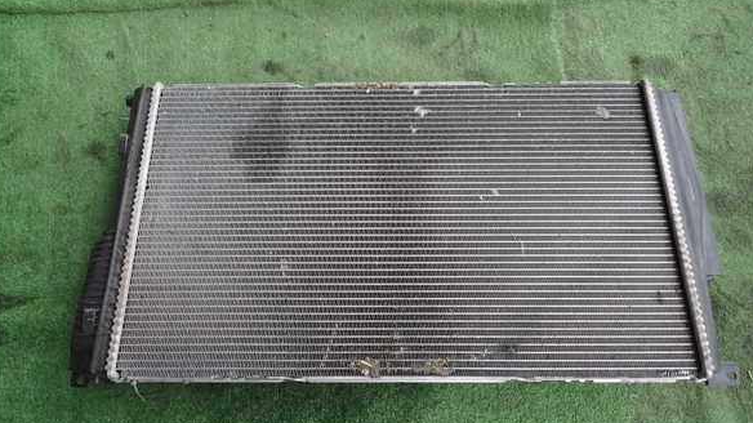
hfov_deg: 67.9
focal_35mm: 28
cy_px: 193
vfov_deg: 41.4
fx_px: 559
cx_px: 371
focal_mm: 4.5
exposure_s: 1/320
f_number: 2
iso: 100
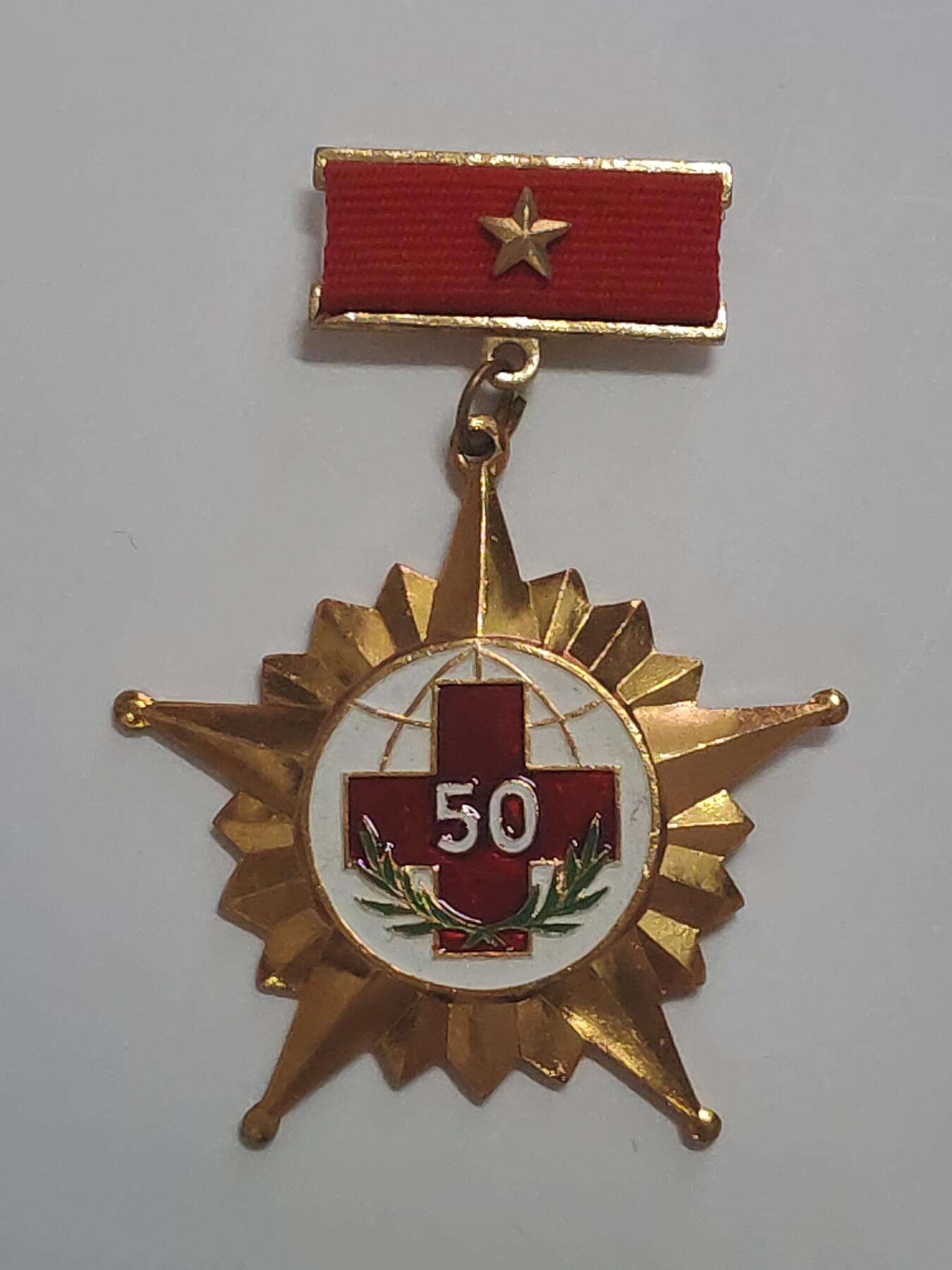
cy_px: 635
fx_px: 3594
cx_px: 476
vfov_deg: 20.0
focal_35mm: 98
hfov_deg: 15.1
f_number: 1.95
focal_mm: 5.52
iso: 500
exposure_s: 1/50
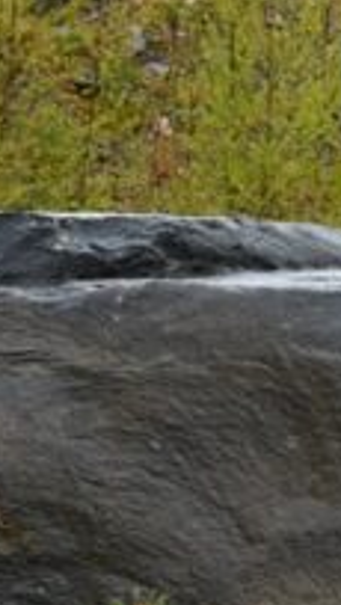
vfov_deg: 8.0
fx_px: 4301
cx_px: 122
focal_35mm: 268
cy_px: 49
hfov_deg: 4.5
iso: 640
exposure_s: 1/250
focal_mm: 34
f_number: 8
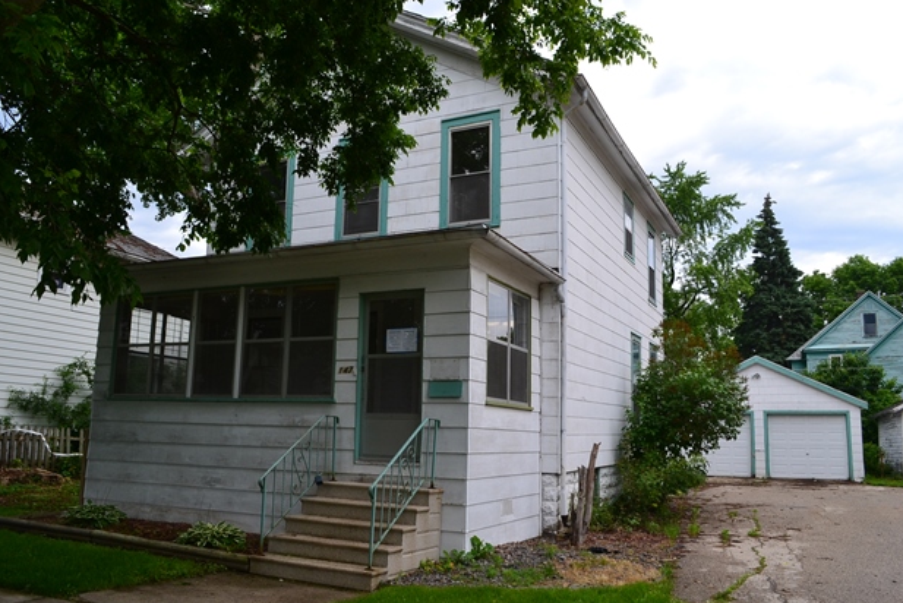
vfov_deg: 46.4
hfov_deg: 65.4
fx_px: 703
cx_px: 454
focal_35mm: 28
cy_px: 307
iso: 400
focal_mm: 18
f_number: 9
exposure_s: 1/160
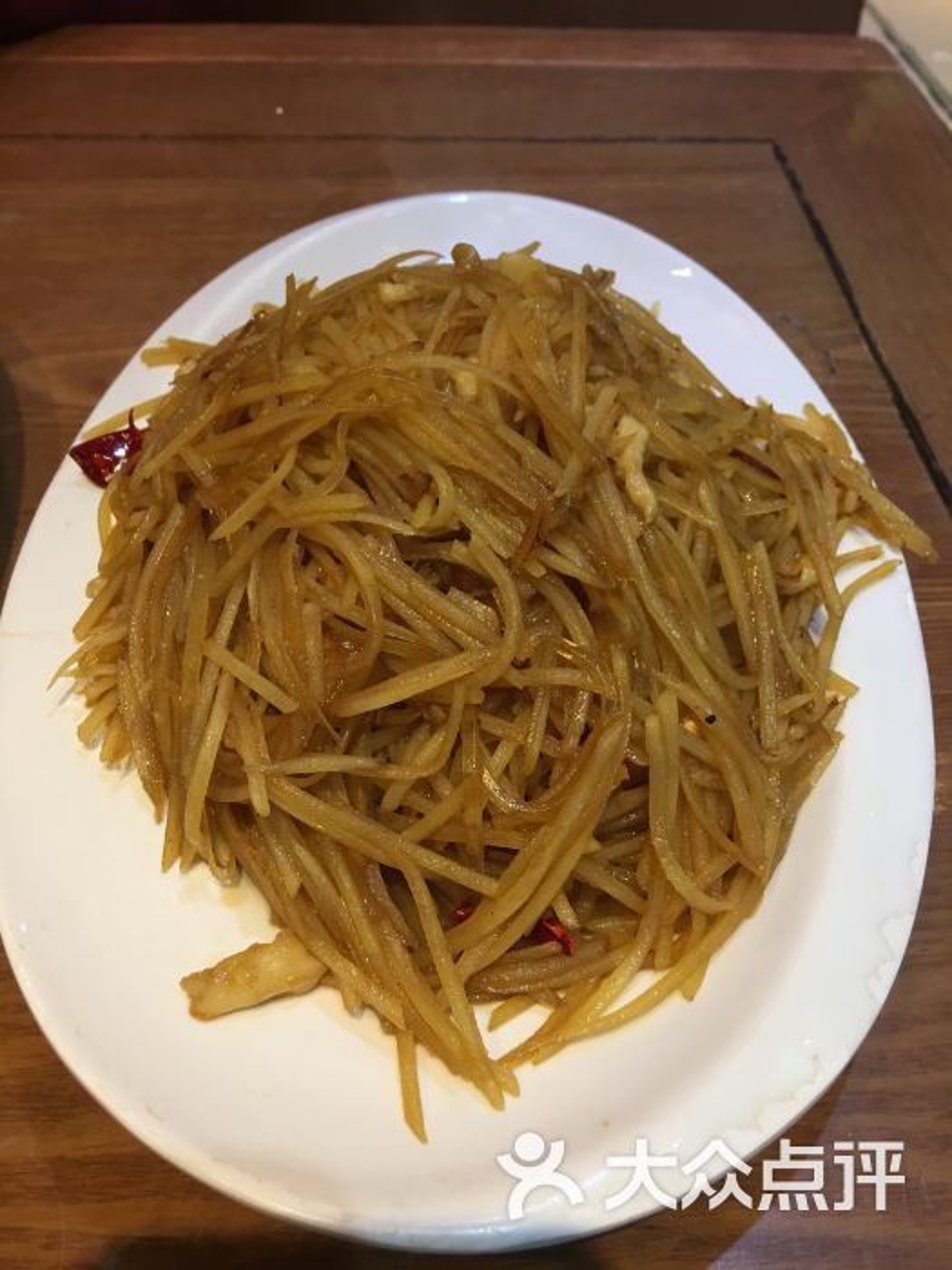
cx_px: 476
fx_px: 1063
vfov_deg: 61.7
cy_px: 635
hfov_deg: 48.2
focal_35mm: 29
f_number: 2.2
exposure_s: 1/17
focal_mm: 4.15
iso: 32
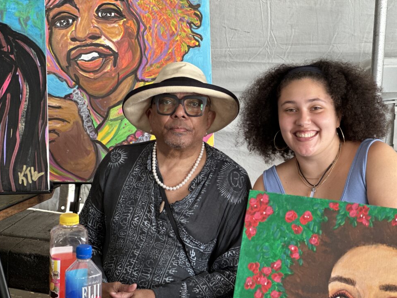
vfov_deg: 18.9
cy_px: 150
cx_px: 197
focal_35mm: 78
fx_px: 895
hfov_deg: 25.0
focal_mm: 9
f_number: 2.8
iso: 200
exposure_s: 1/120
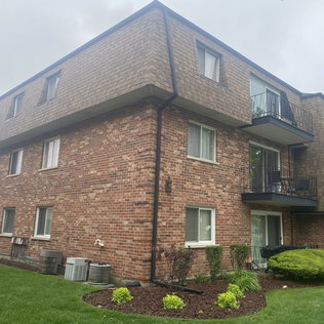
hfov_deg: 52.4
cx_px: 178
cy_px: 161
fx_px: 328
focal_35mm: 31
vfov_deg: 52.5
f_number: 1.8
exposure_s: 1/549
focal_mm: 4.25
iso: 32
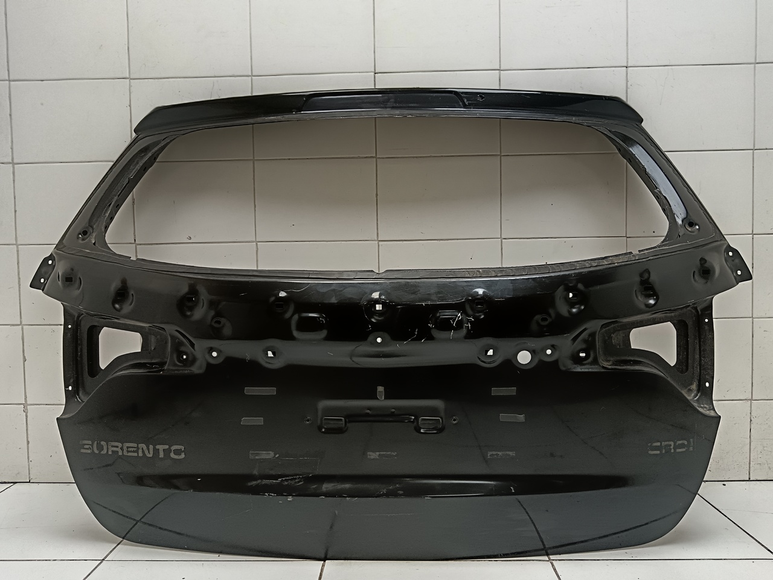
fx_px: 603
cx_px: 386
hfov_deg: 65.3
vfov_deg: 51.4
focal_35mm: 27
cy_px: 290
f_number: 1.9
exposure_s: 1/100
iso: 503
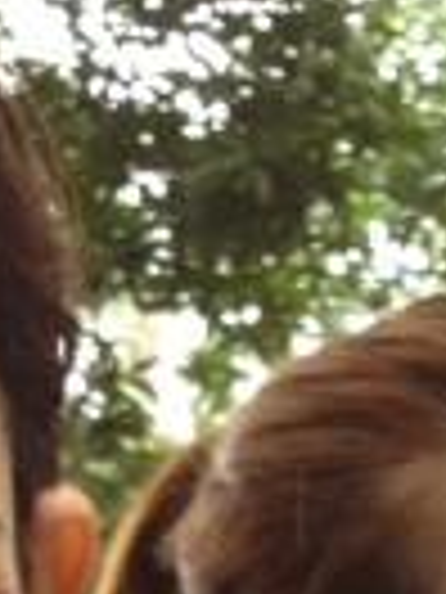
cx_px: -27
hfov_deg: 5.4
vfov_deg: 6.6
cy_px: 1832
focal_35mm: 272
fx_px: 4673
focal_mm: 4.28
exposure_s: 1/20
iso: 80
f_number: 2.4
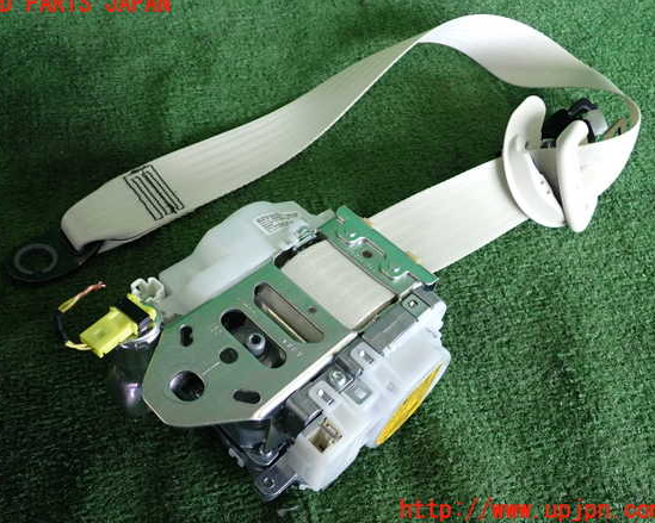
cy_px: 257
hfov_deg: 55.6
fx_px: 620
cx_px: 311
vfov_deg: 45.8
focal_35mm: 32
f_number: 2.3
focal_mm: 5.4
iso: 250
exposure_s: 1/125
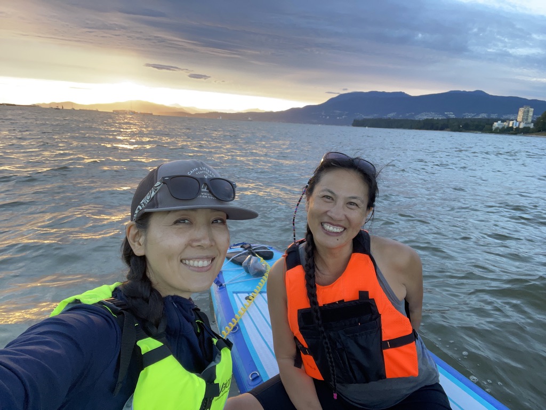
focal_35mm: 23
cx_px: 273
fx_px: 363
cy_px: 205
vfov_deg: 58.9
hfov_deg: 73.9
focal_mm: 2.71
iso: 100
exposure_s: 1/105
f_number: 2.2
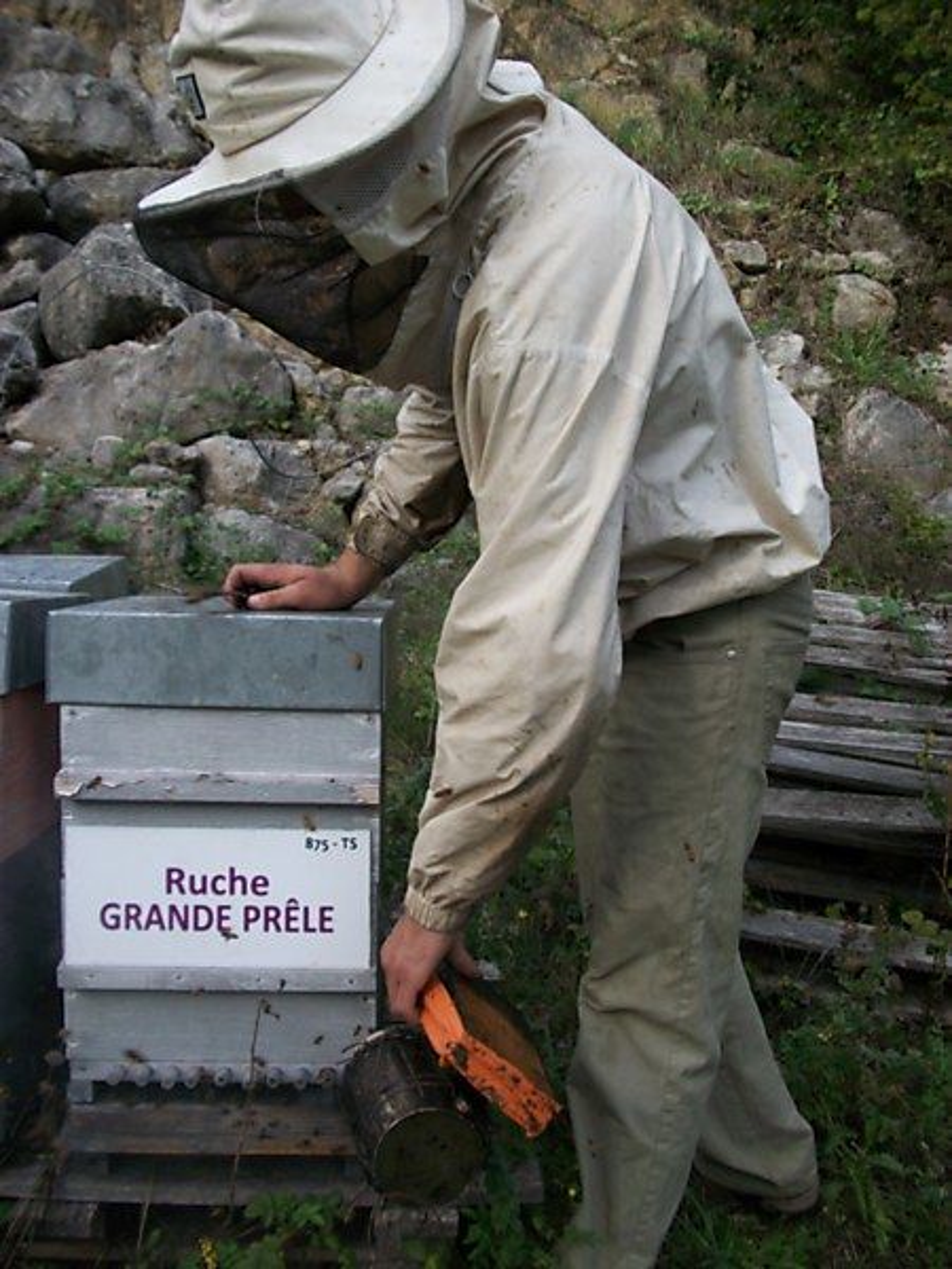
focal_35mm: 32
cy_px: 634
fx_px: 1173
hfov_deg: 44.2
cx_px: 476
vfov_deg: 56.8
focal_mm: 5.7
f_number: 2.9
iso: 80
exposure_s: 1/250
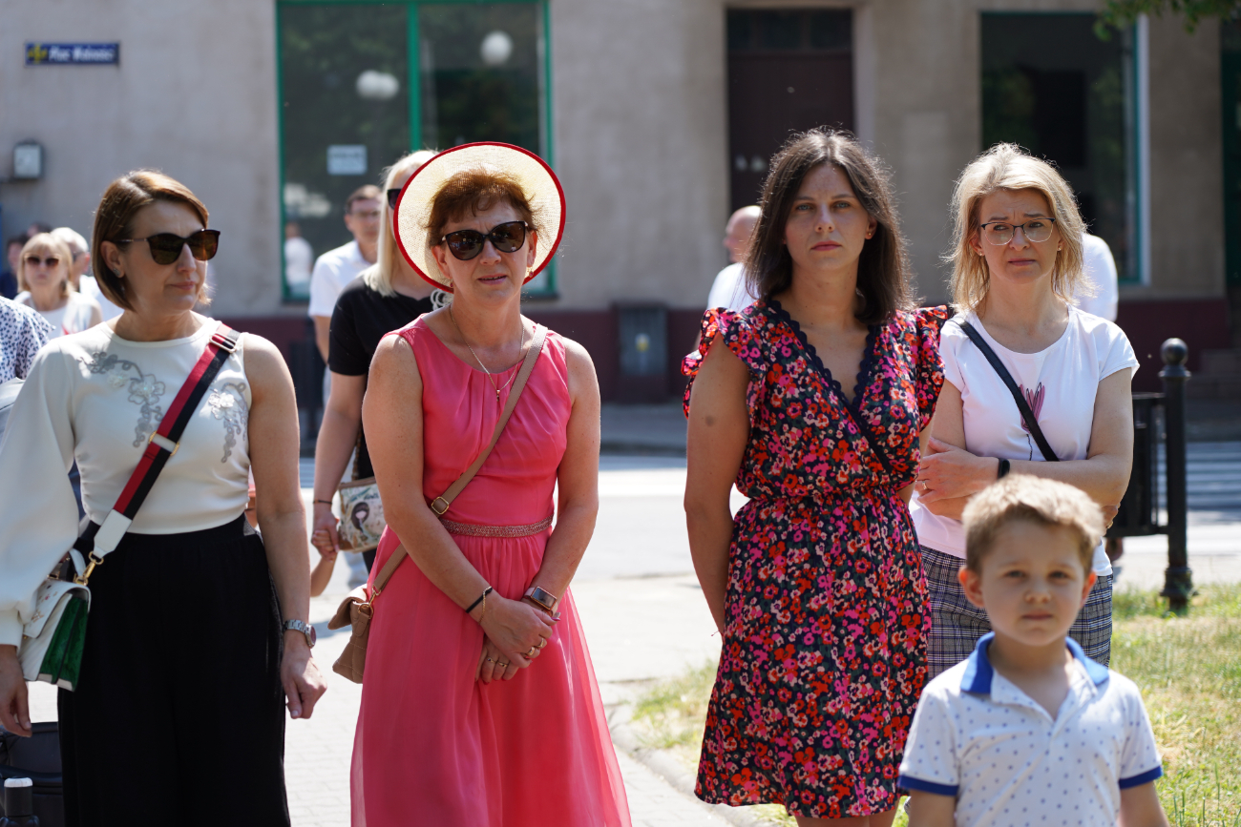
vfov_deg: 13.4
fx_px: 3516
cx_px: 620
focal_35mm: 102
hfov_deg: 20.0
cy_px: 414
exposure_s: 1/320
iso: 100
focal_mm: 102
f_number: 4
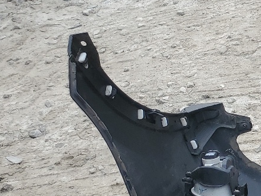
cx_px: 474
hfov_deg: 16.9
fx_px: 716
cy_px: 104
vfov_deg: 15.5
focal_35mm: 95
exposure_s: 1/833
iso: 50
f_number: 1.5
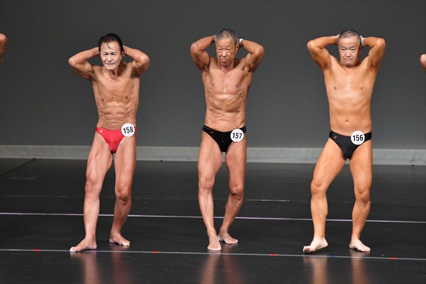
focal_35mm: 345
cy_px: 142
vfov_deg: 4.0
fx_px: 4081
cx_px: 213
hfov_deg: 6.0
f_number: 5.6
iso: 4000
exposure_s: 1/400
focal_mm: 230
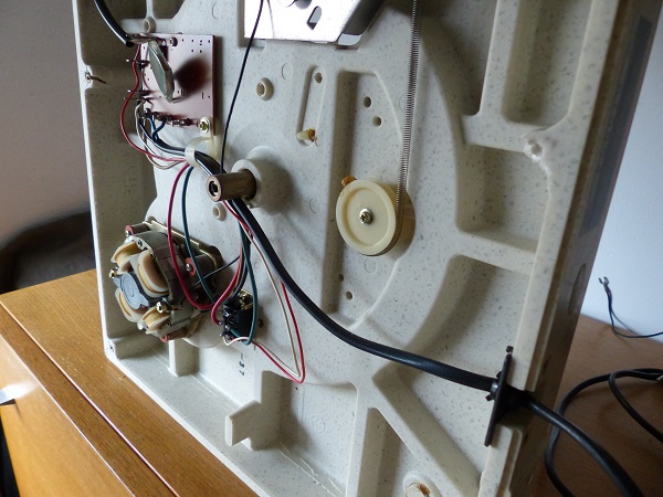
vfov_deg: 54.9
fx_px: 479
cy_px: 248
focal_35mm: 25
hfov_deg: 69.4
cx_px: 332
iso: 320
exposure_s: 1/60
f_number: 2.8
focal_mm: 4.5
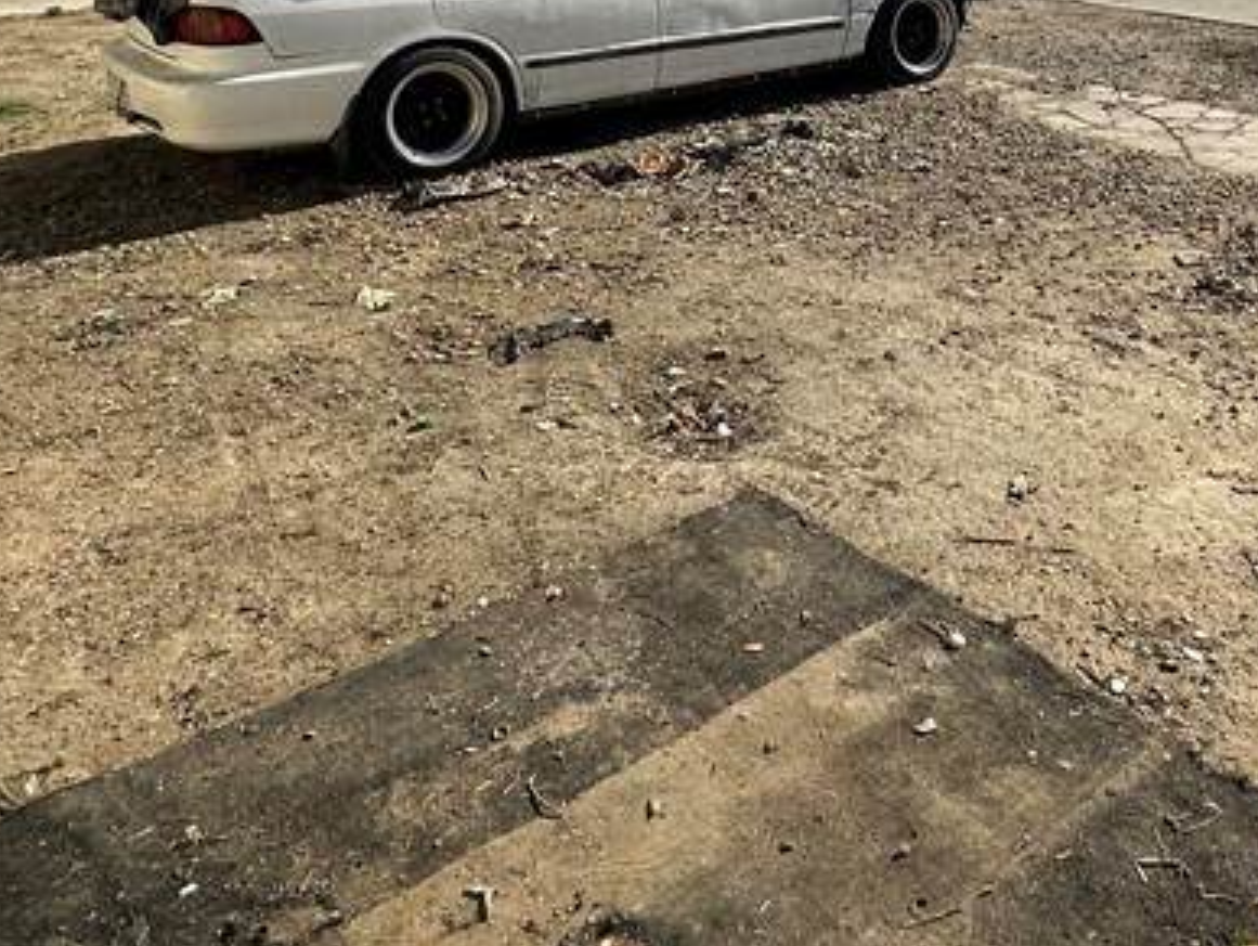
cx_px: 884
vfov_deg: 33.8
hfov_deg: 48.8
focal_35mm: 37
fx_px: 1346
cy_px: -88
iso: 50
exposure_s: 1/2353
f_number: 2.2
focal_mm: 2.22
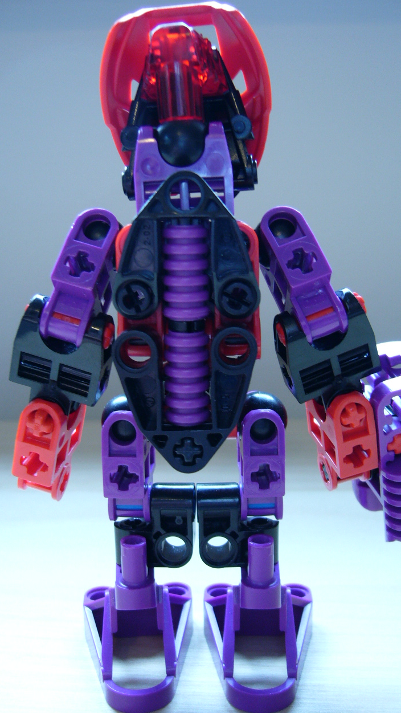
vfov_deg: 51.6
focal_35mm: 39
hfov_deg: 30.4
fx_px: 737
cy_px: 360
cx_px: 220
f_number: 2.8
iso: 100
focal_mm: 5.8
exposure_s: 1/30
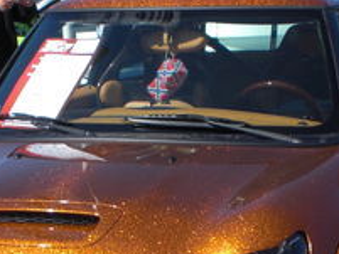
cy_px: 251
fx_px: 1186
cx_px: 231
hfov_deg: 16.2
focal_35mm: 121
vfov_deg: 12.1
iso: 64
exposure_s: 1/320
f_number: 5.6
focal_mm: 6.3
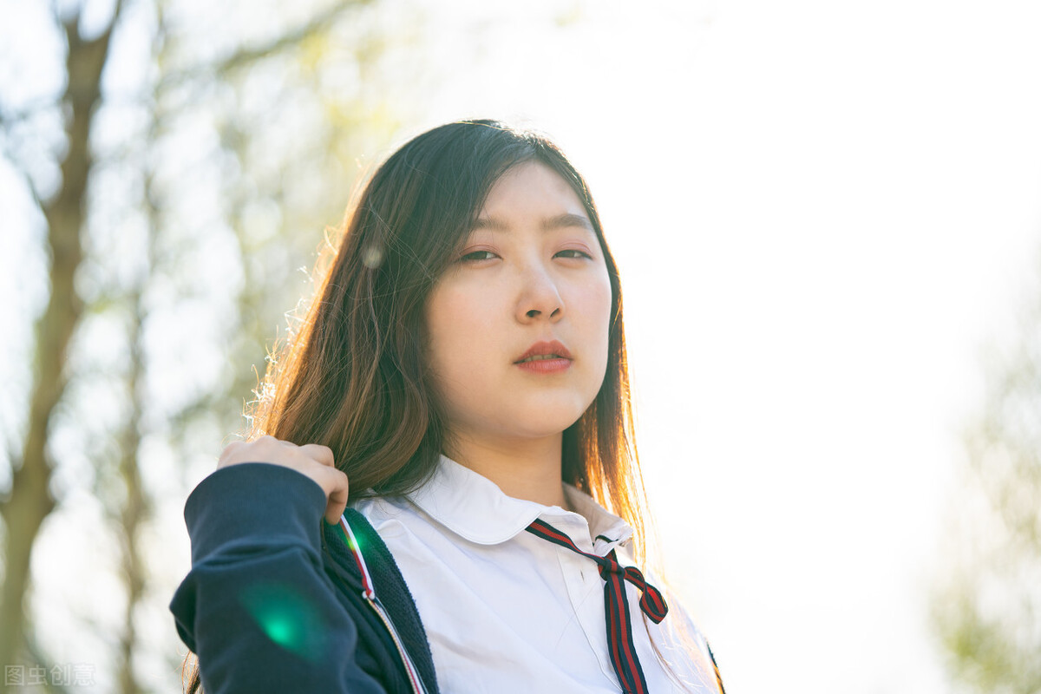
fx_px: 2602
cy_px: 347
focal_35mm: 90
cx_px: 520
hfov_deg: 22.6
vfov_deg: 15.2
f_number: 2.8
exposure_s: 1/1250
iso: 250
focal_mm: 90
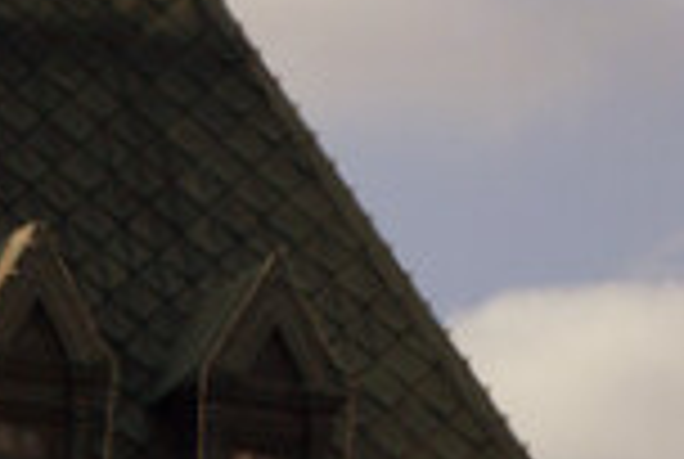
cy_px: 68
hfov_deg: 3.4
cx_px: -207
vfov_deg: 2.3
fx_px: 11393
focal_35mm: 598
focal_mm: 135
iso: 400
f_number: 10
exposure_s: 1/1000
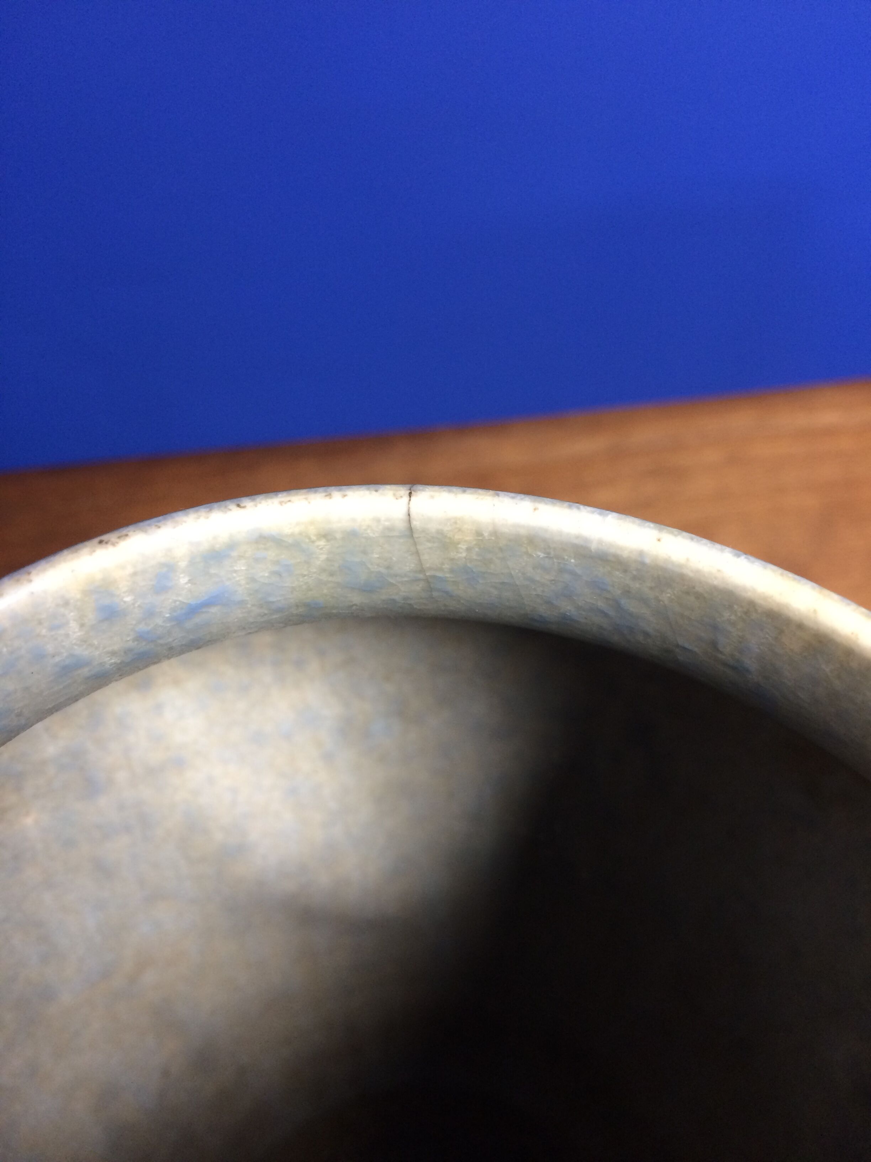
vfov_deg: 61.7
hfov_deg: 48.2
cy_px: 581
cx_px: 436
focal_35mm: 29
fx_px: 973
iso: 200
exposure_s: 1/33
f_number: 2.2
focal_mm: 4.15
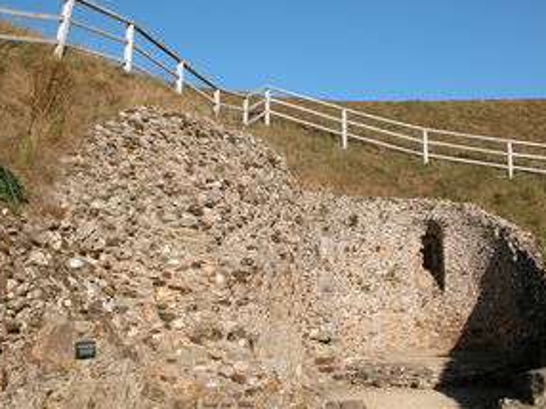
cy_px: 208
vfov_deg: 29.6
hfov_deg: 38.8
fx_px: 772
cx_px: 332
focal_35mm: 49
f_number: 7.1
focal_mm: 8.9
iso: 100
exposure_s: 1/350
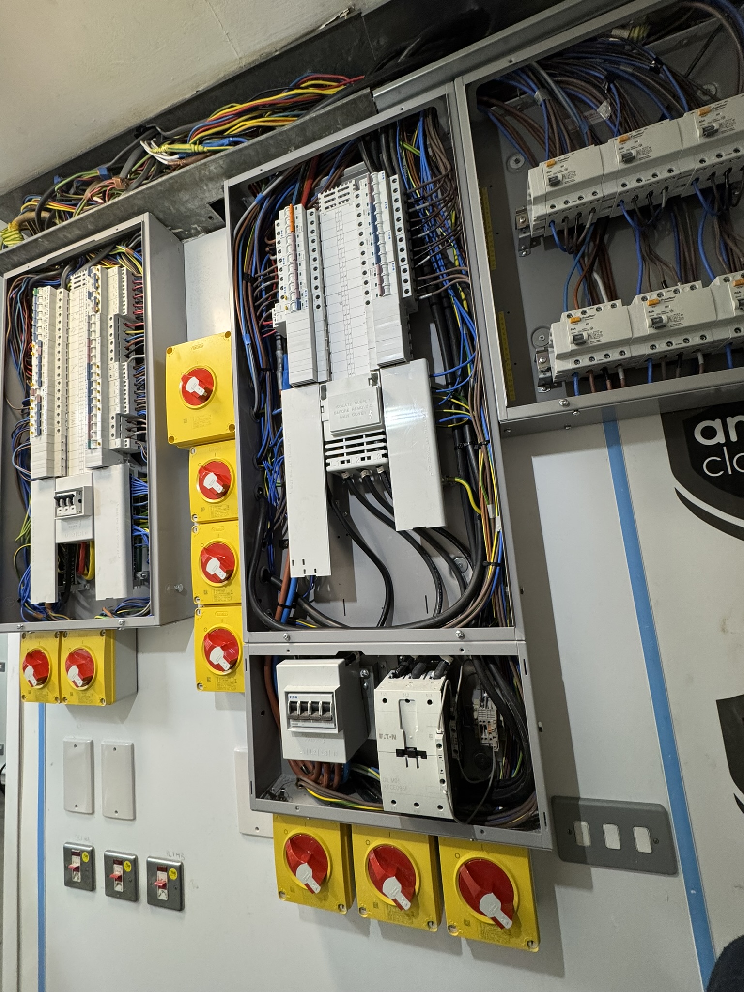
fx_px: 401
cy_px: 496
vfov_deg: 102.1
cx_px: 372
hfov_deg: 85.7
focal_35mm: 14
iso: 250
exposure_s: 1/100
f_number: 2.2
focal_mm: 2.22
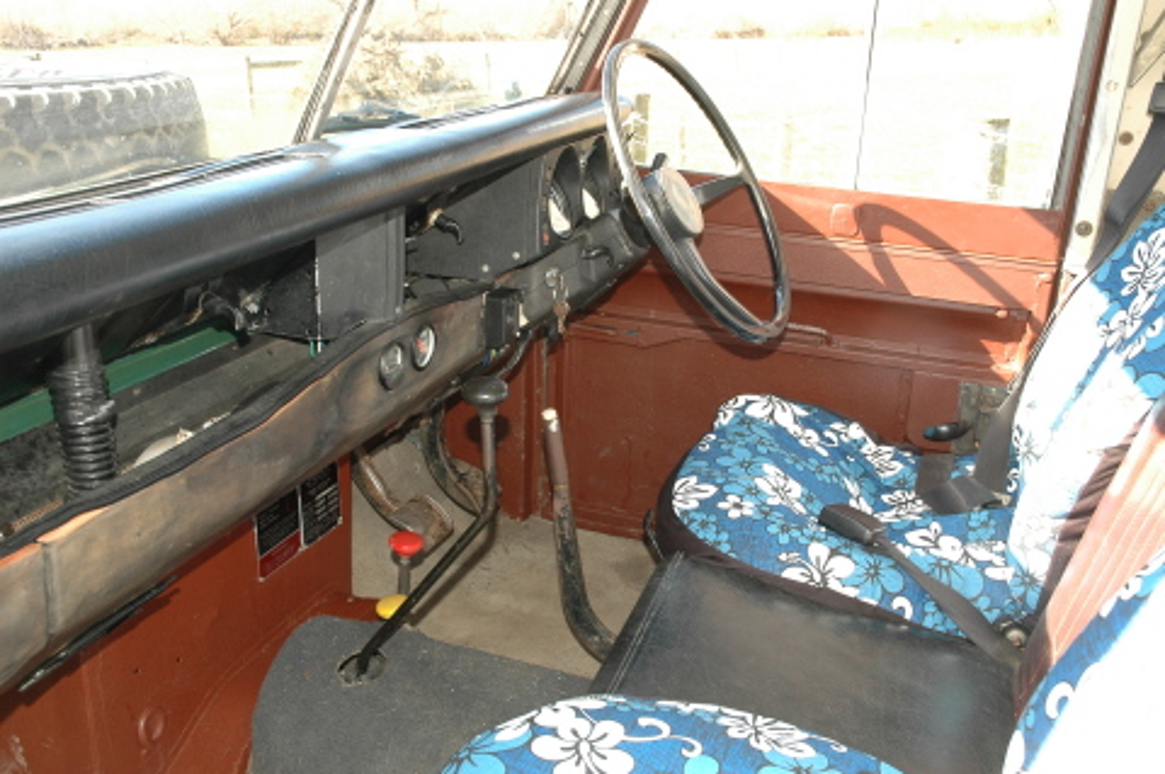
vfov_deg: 36.8
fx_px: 1164
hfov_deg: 53.2
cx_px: 582
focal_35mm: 36
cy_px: 387
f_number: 8
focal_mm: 24
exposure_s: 1/60
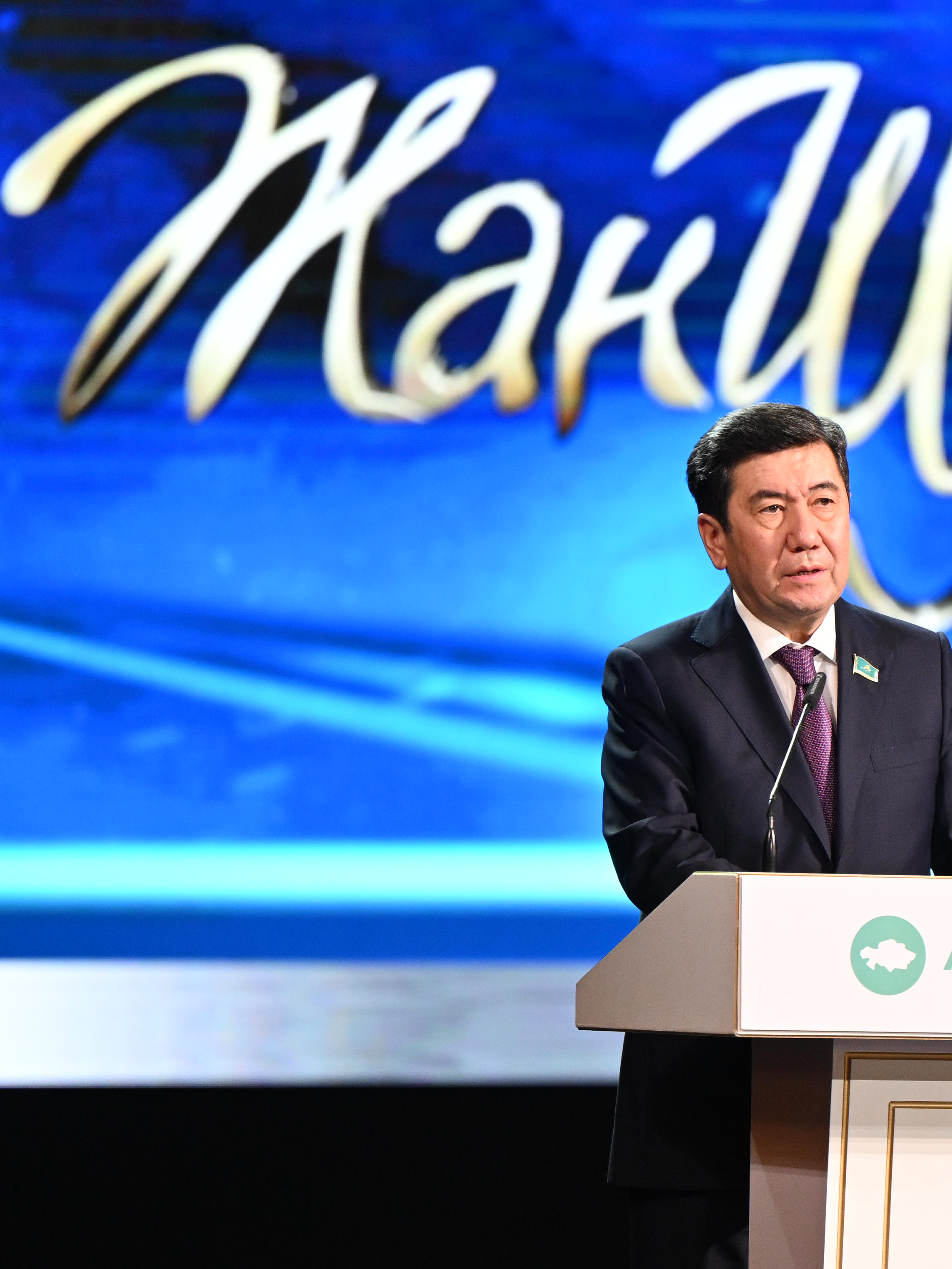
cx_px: 942
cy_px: 634
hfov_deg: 4.3
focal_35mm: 347
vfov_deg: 5.7
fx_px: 12723
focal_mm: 160
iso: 1600
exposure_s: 1/200
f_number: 2.8
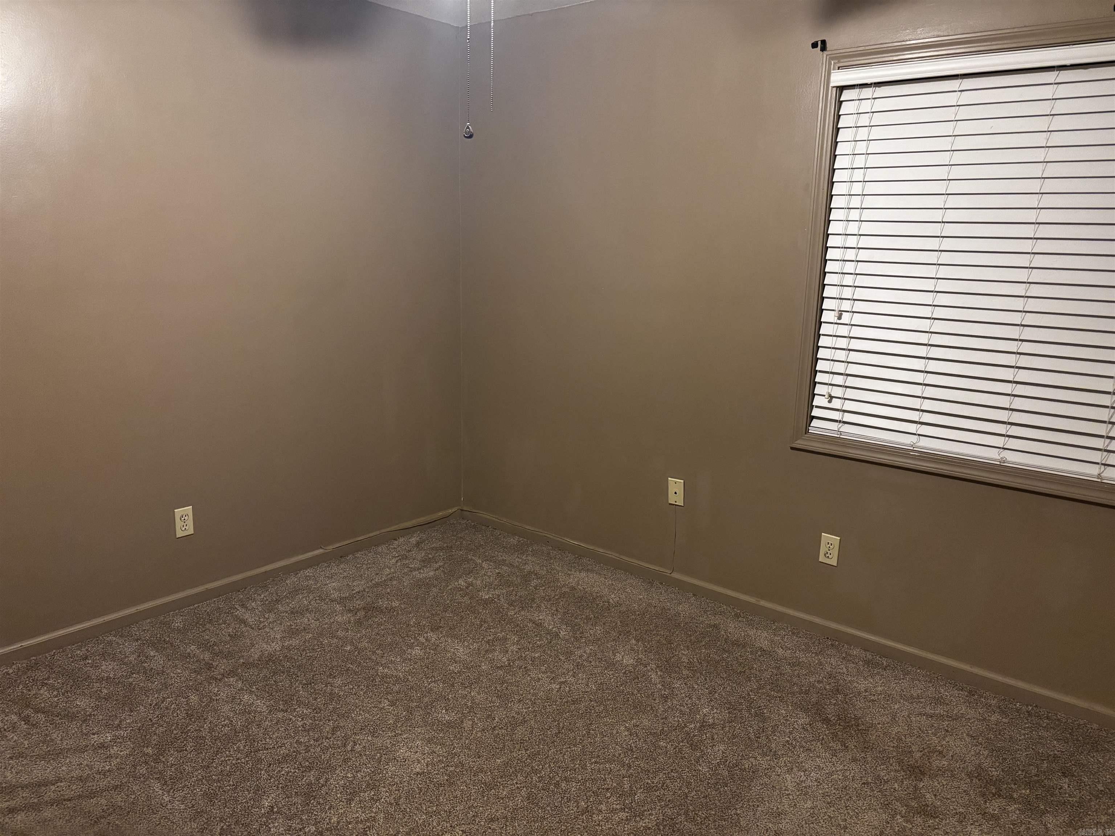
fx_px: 837
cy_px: 418
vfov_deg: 53.1
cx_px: 558
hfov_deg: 67.3
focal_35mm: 26
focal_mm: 5.96
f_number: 1.6
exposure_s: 1/40
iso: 640
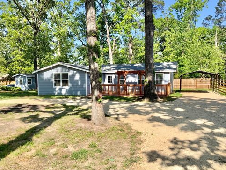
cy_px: 84
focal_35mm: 30
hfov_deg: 59.9
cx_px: 112
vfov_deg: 46.9
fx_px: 196
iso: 16
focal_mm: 3
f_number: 1.8
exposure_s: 1/1250
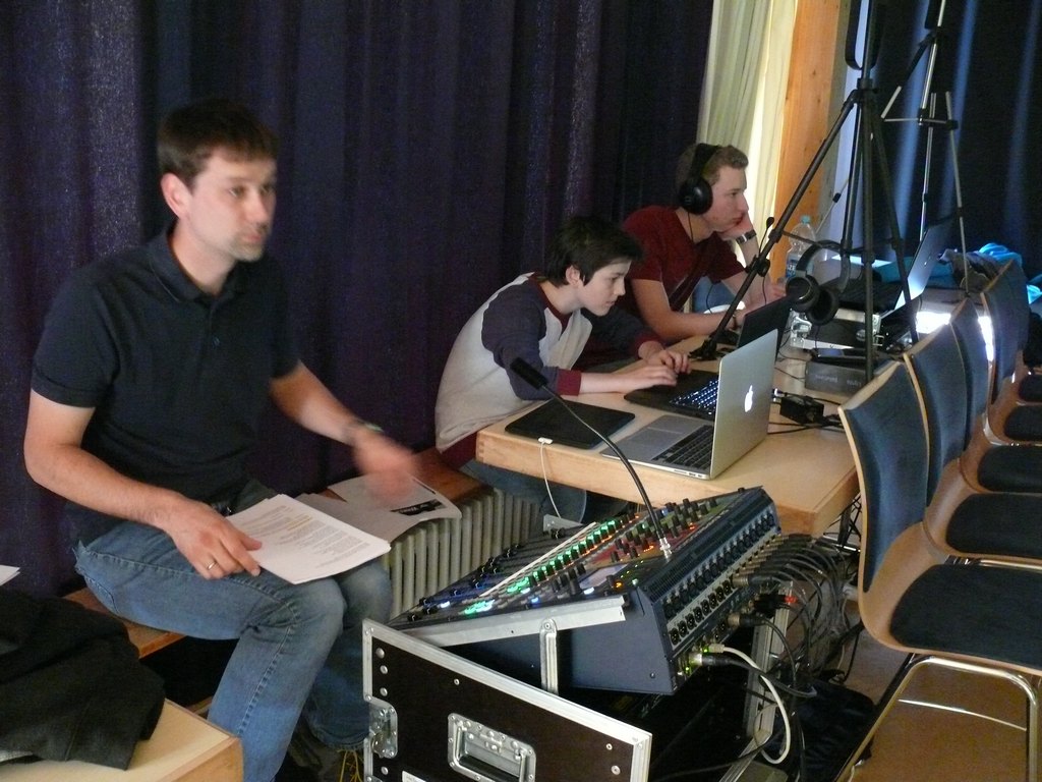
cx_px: 521
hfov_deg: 52.6
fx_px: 1054
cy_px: 391
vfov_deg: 40.7
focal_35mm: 35
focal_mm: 7.4
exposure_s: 1/20
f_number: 2.8
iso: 800
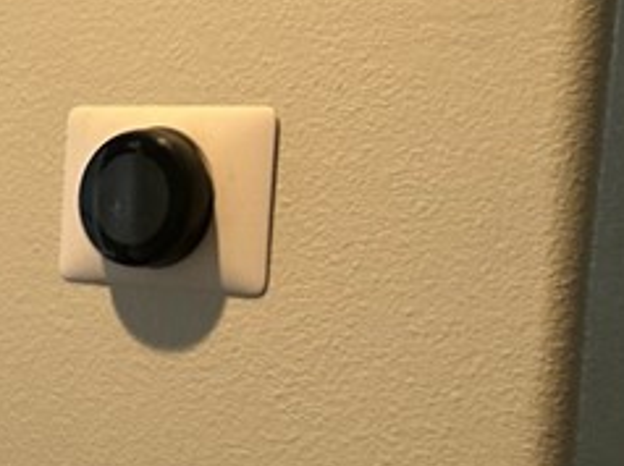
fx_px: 2017
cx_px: -430
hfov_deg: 15.6
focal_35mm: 112
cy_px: 463
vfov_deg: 13.0
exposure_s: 1/60
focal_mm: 5.7
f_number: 1.5
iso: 100
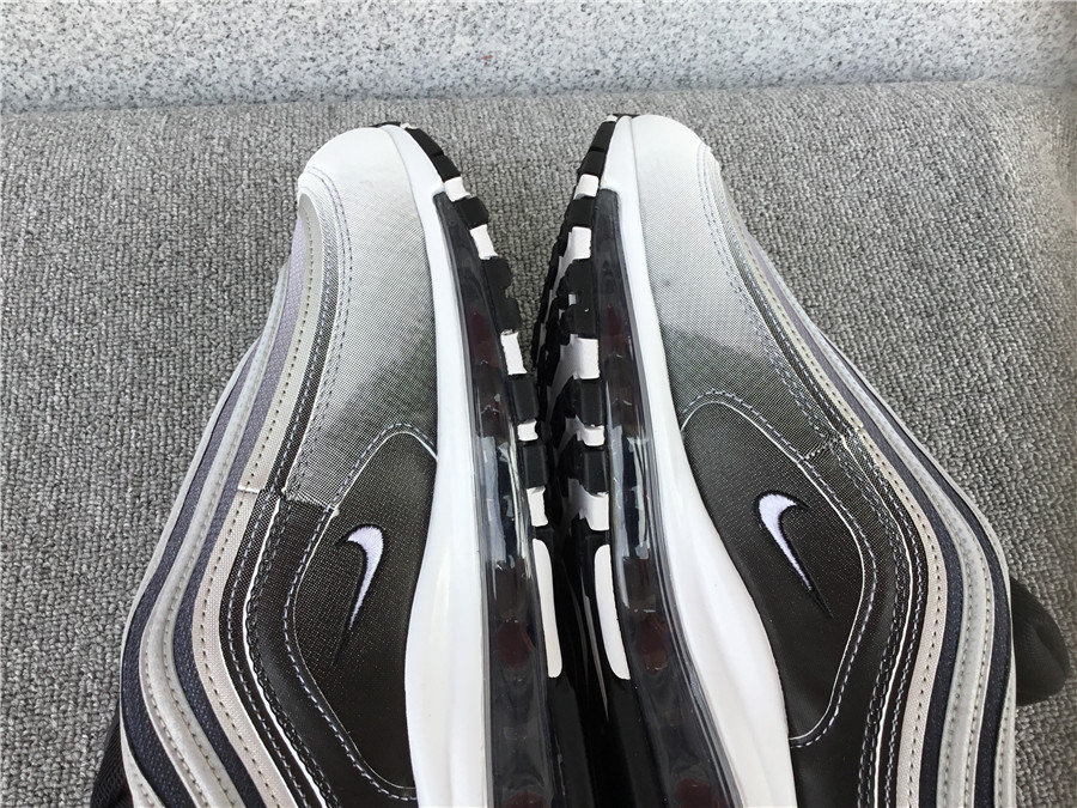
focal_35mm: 31
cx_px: 538
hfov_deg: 58.4
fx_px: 964
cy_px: 404
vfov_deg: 45.4
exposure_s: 1/252
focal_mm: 3.3
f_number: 2.4
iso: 25
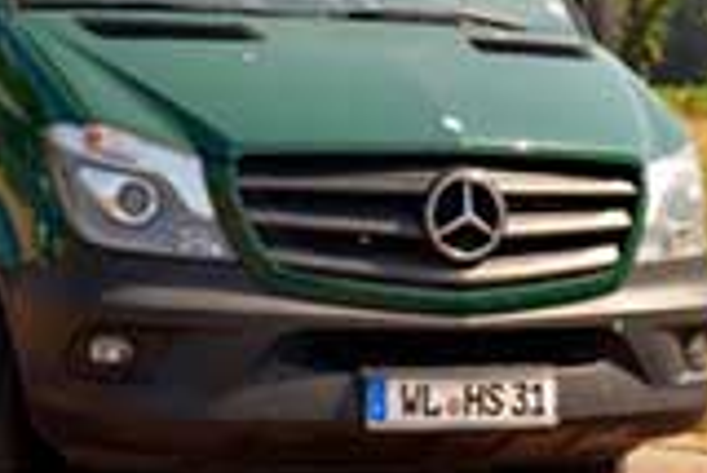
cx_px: 181
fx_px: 1494
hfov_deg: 26.3
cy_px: 49
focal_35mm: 76
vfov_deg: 17.7
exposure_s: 1/250
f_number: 10
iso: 100
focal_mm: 29
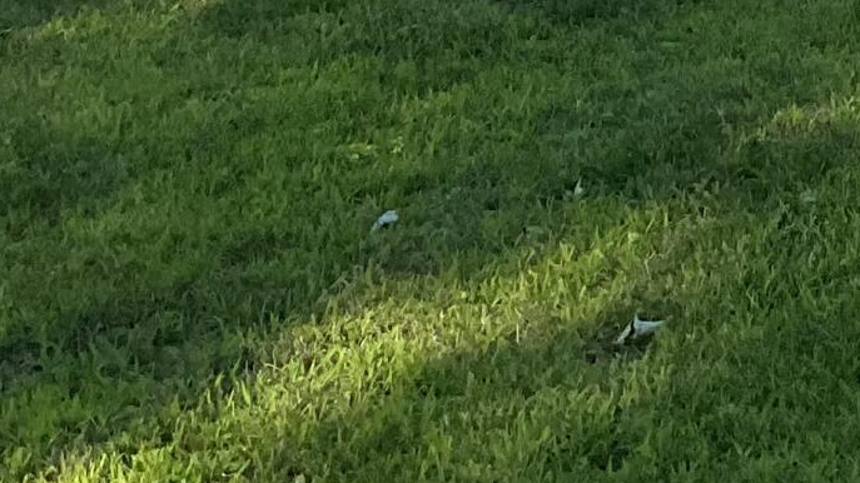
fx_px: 3146
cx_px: 923
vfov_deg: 8.0
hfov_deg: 15.2
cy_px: -724
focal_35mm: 138
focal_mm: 3
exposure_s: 1/1144
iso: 16
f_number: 1.8
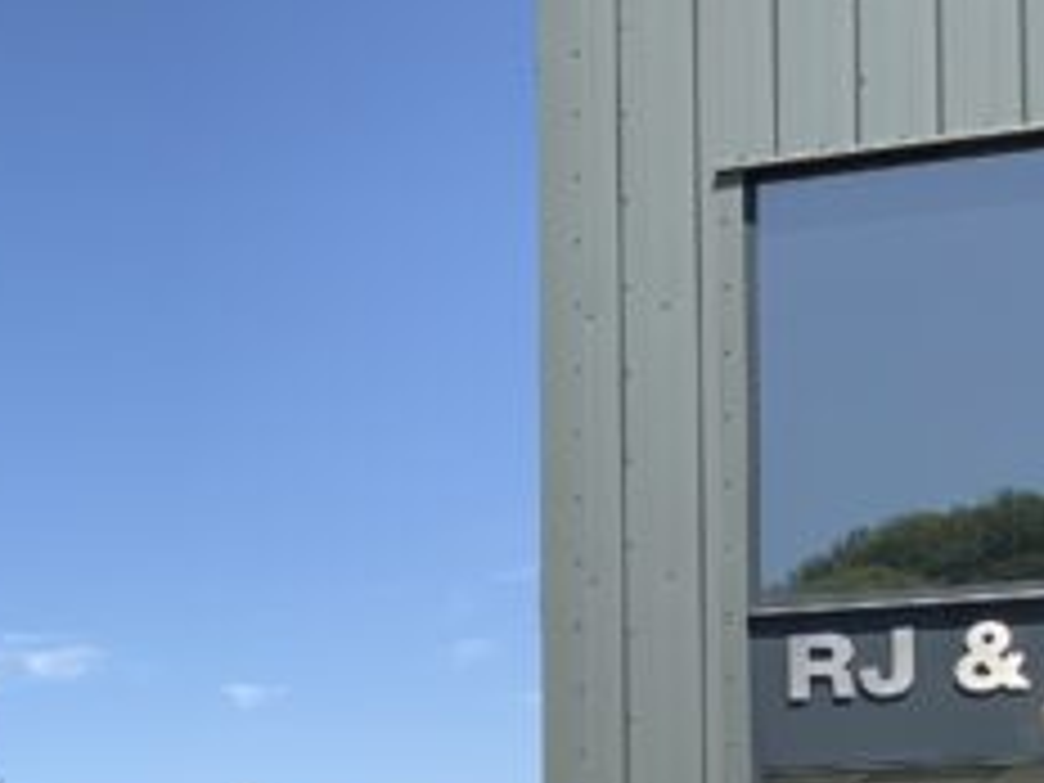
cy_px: 1071
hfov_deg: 21.7
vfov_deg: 17.1
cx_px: -356
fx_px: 2413
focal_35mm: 80
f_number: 1.8
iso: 16
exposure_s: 1/1730
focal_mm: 3
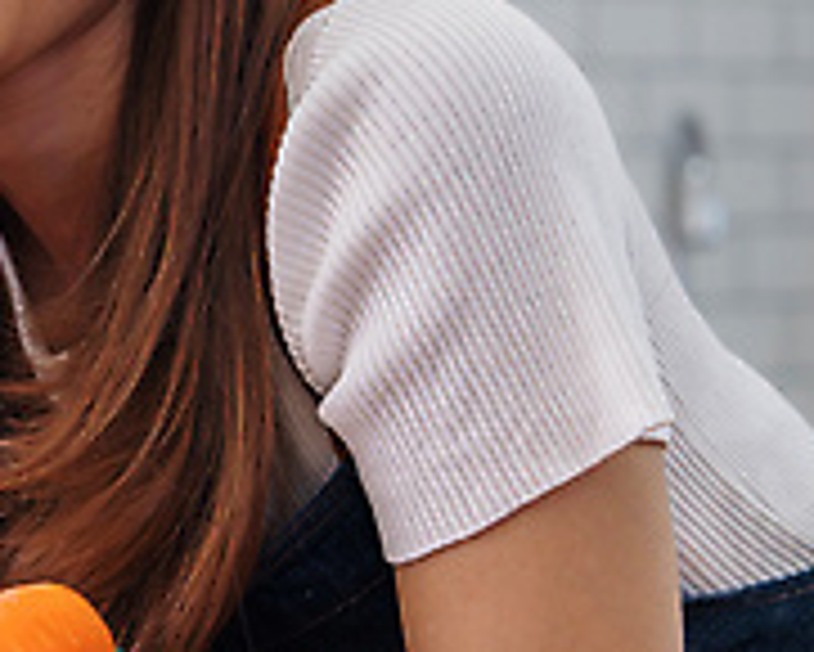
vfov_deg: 7.8
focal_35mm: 199
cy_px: 180
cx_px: -414
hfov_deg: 9.4
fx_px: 4797
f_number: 2.8
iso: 250
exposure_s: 1/200
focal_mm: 64
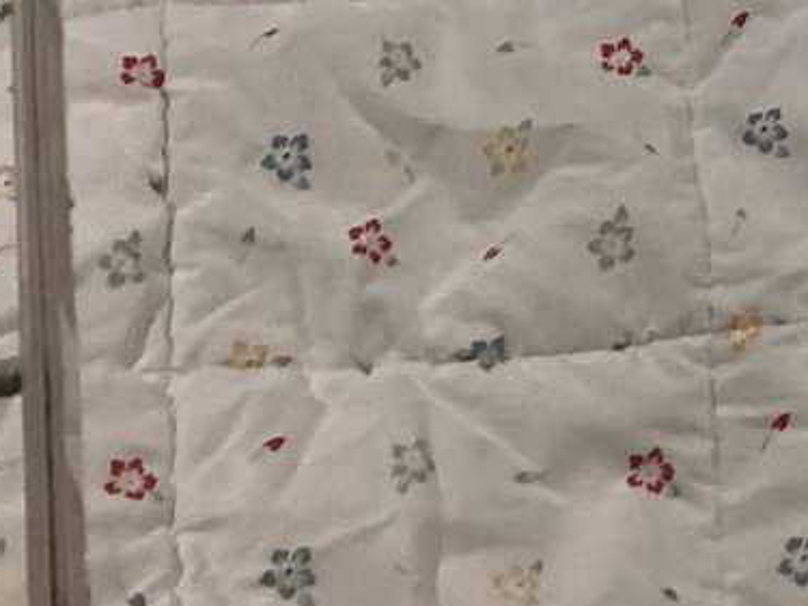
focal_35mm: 125
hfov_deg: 14.2
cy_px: -553
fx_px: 2917
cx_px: 1376
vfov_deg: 10.9
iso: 200
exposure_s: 1/60
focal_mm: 3.3
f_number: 2.4
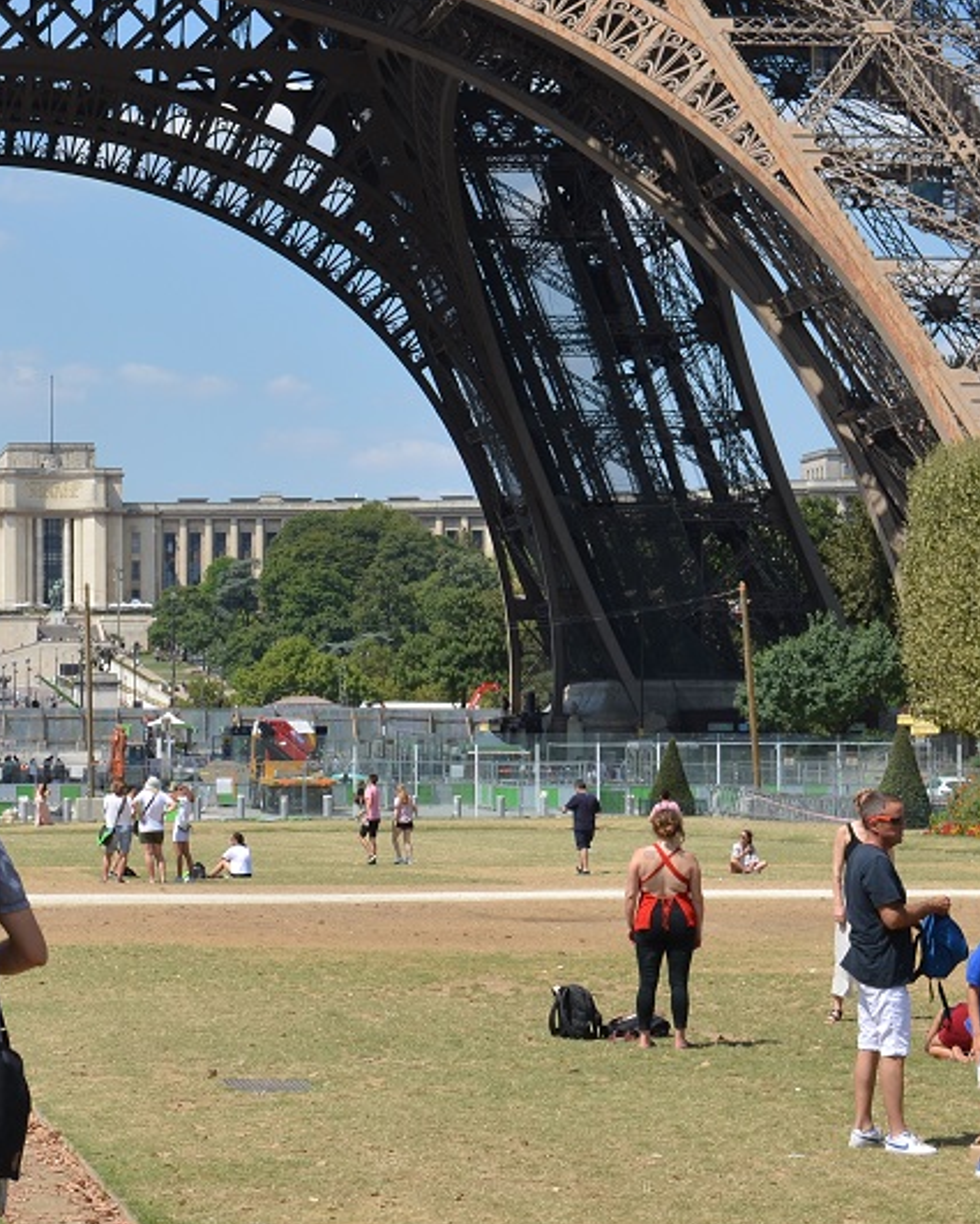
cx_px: -187
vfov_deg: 16.8
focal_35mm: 114
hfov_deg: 13.2
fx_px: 4135
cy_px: 756
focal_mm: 35
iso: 110
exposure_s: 1/250
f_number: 8
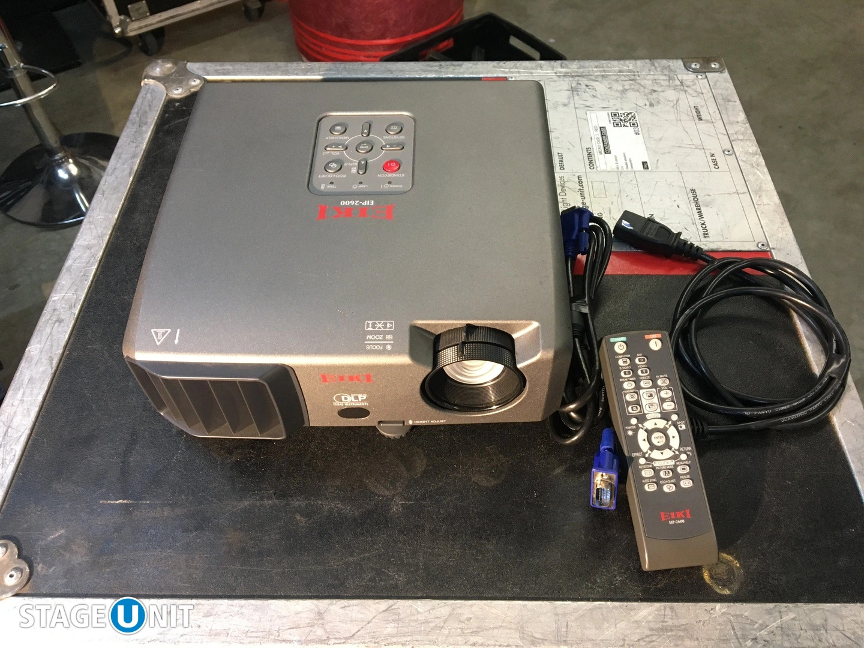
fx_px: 724
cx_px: 432
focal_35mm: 29
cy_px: 324
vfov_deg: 48.2
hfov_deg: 61.7
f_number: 2.2
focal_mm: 4.15
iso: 160
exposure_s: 1/33
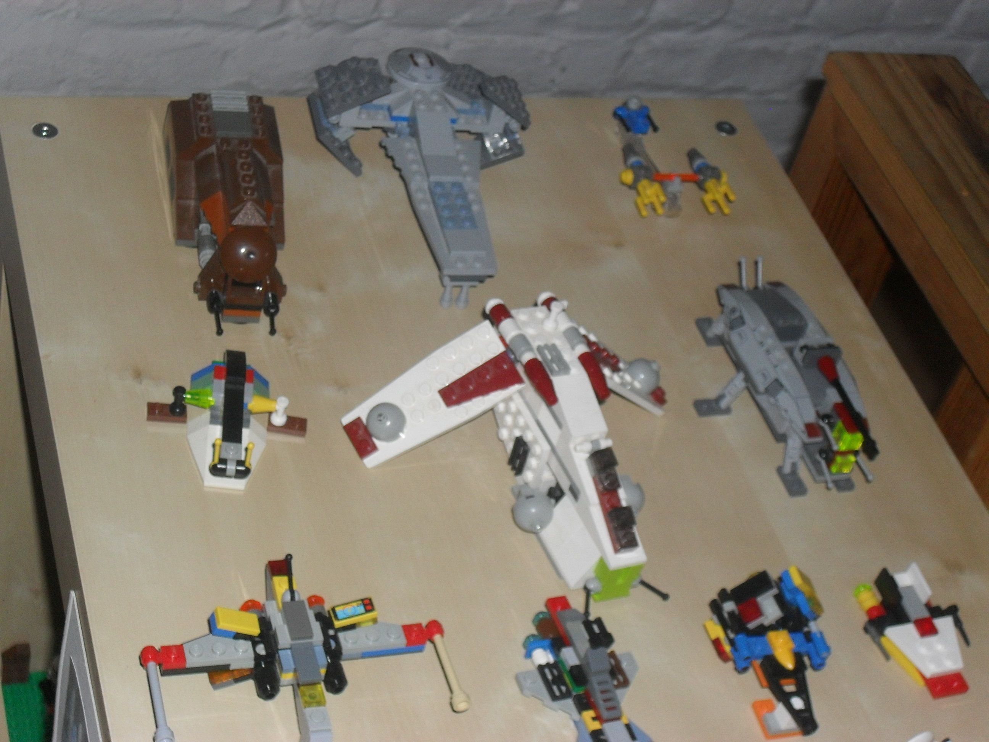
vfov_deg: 22.3
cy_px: 371
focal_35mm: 66
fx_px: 1886
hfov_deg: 29.4
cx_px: 494
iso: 200
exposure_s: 1/60
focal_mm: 11.7
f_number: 4.6
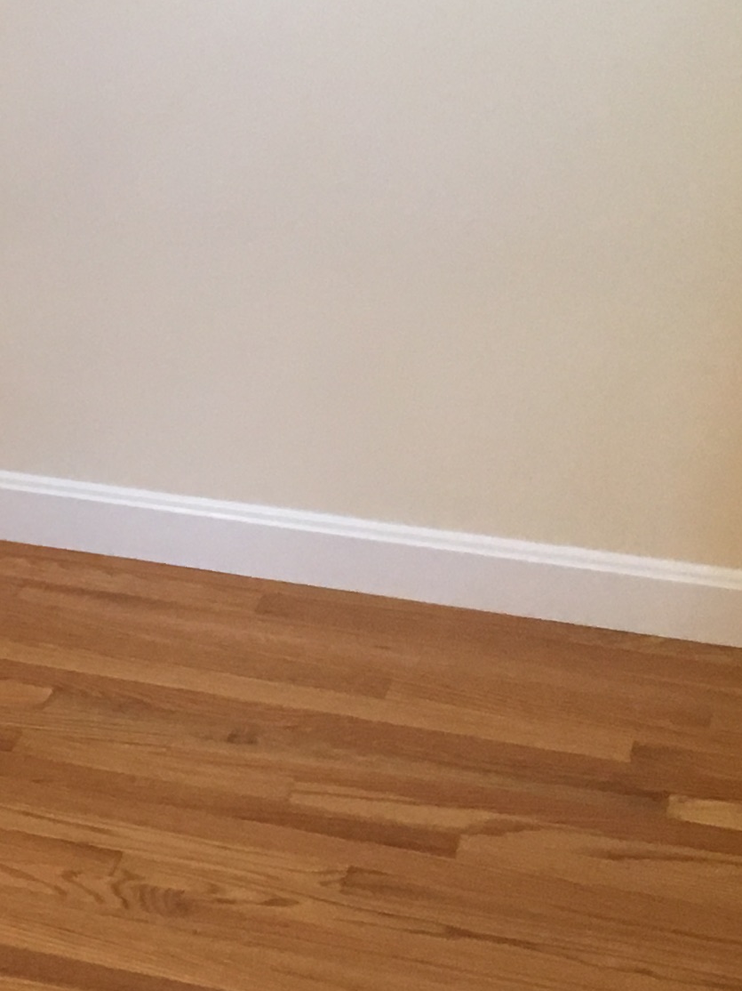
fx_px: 3002
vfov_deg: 18.5
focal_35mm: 105
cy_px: 133
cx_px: -583
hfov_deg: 12.8
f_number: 2.2
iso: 100
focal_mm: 4.15
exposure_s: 1/30
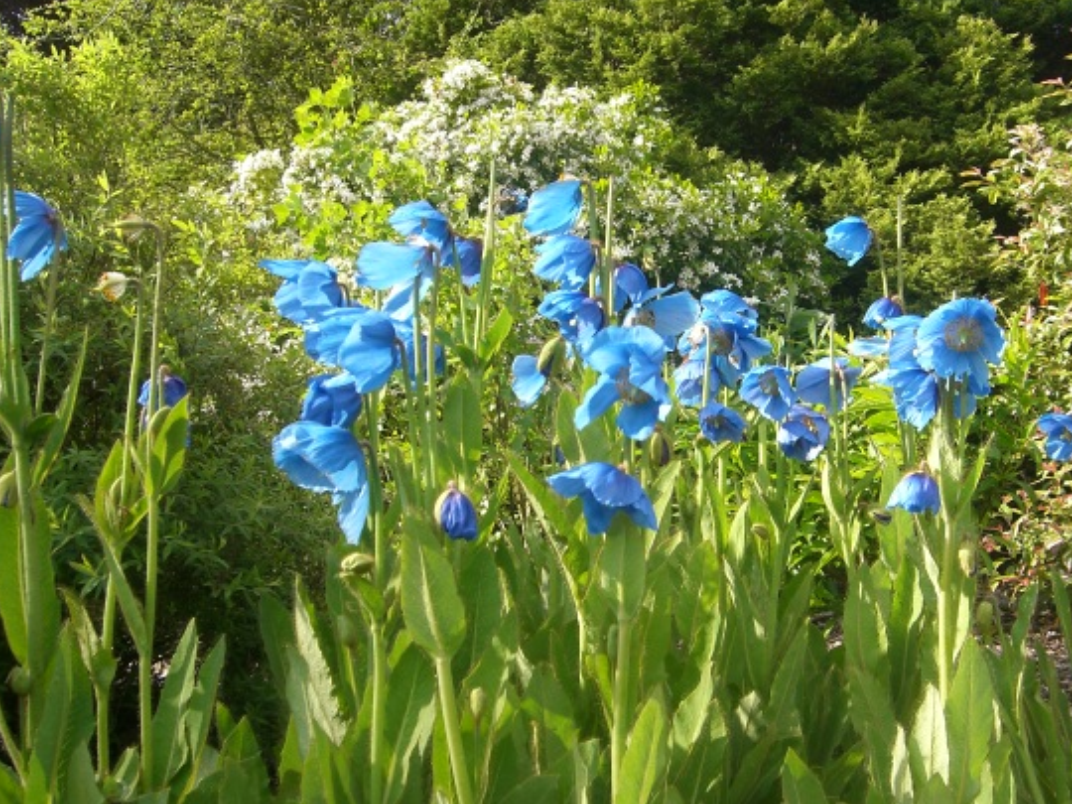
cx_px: 611
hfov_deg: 42.0
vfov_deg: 32.1
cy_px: 459
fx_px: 1394
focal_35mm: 45
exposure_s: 1/320
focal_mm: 7.9
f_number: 4
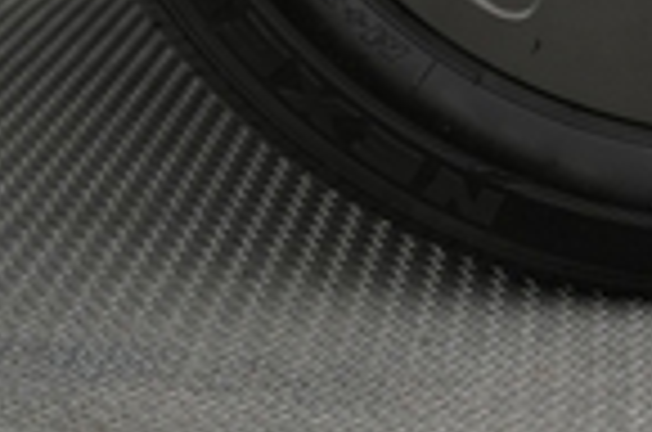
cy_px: -410
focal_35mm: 124
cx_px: 769
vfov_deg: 10.2
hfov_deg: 16.0
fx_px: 2241
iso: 1000
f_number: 2.8
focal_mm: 28
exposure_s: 1/80
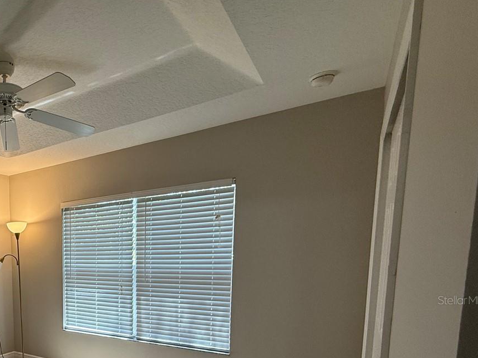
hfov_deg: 57.6
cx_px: 47
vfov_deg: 49.1
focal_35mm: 26
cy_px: 300
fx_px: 359
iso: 125
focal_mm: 2.22
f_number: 2.2
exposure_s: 1/120
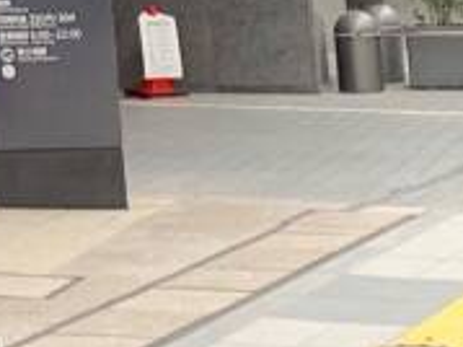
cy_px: -471
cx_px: -365
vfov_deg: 7.5
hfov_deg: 10.1
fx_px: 2486
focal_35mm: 186
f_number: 1.8
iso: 80
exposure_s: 1/121
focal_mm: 4.25
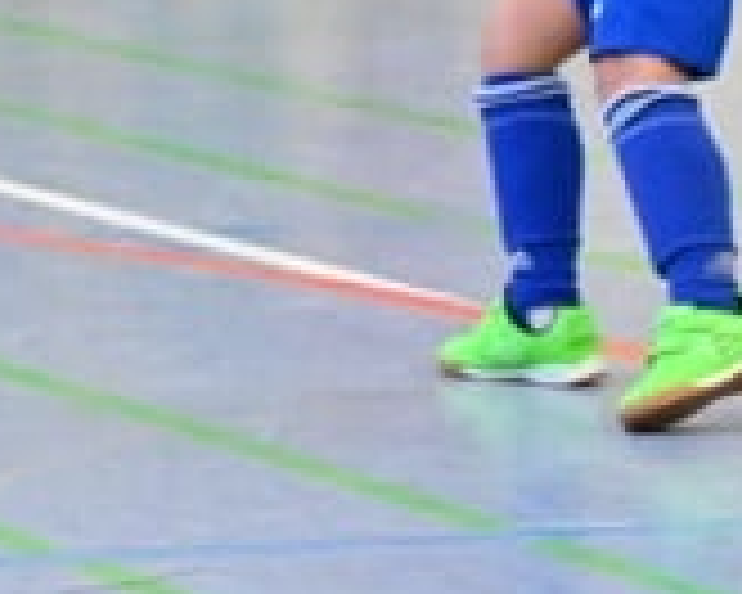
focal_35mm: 545
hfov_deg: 3.5
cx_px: -1318
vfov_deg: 2.8
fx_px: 11968
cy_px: 11
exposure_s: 1/1000
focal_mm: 75
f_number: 3.5
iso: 8000
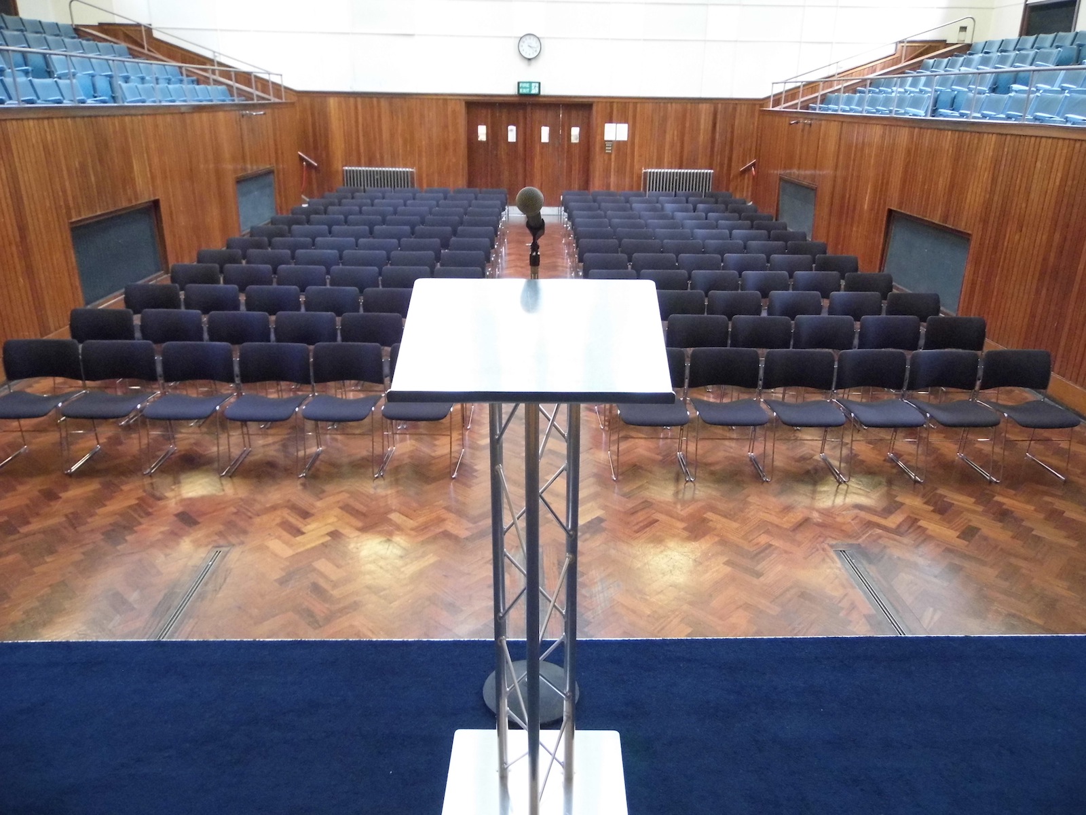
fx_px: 784
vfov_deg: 54.9
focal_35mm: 25
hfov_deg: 69.4
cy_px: 408
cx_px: 543
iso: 400
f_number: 3
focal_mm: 4.5
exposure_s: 1/10
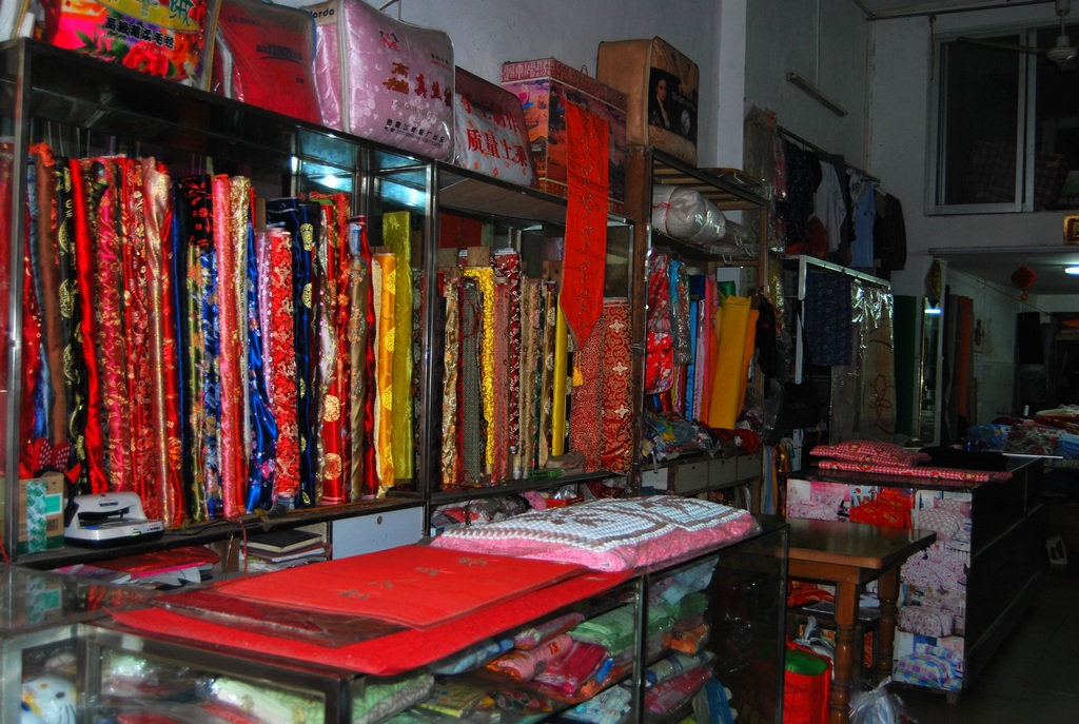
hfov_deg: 53.0
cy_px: 362
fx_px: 1081
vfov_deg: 37.0
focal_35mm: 36
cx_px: 540
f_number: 4
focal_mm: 24
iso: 200
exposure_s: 1/60
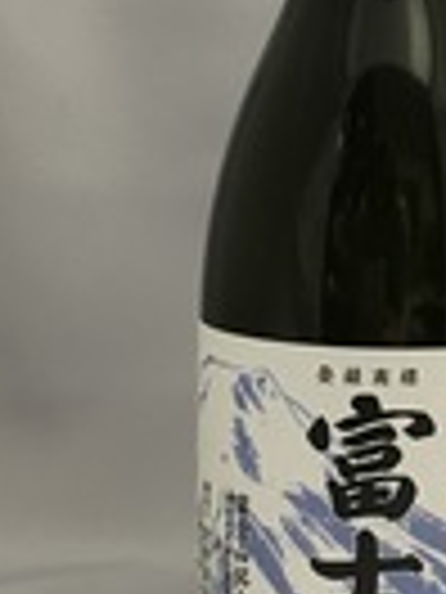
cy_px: 202
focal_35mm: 79
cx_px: 365
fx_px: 1357
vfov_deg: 24.6
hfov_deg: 18.5
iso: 200
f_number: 2.2
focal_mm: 4.15
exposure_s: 1/17
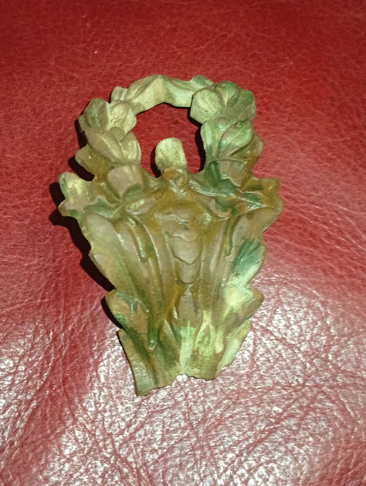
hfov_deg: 27.1
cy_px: 243
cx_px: 183
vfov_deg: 35.5
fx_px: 759
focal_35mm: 54
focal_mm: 3.98
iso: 606
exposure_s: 1/25
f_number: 1.8
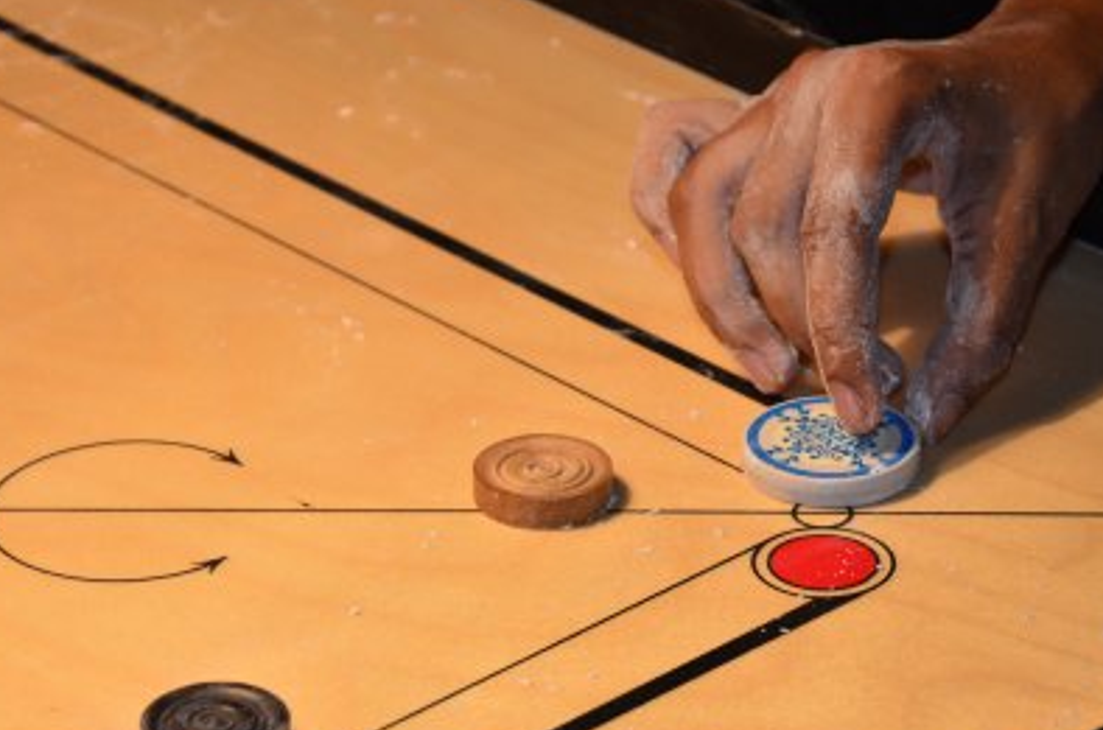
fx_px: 7331
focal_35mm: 240
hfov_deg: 8.6
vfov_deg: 5.7
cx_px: 532
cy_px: 434
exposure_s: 1/50
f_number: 5.6
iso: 400
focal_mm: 105
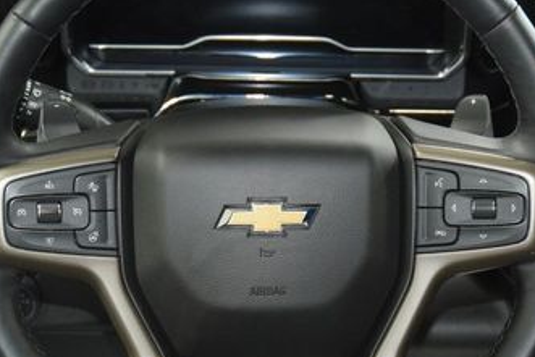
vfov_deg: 15.2
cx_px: 270
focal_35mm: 90
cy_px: 209
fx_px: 1338
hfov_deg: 22.6
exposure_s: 1/30
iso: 2800
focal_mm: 31
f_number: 4
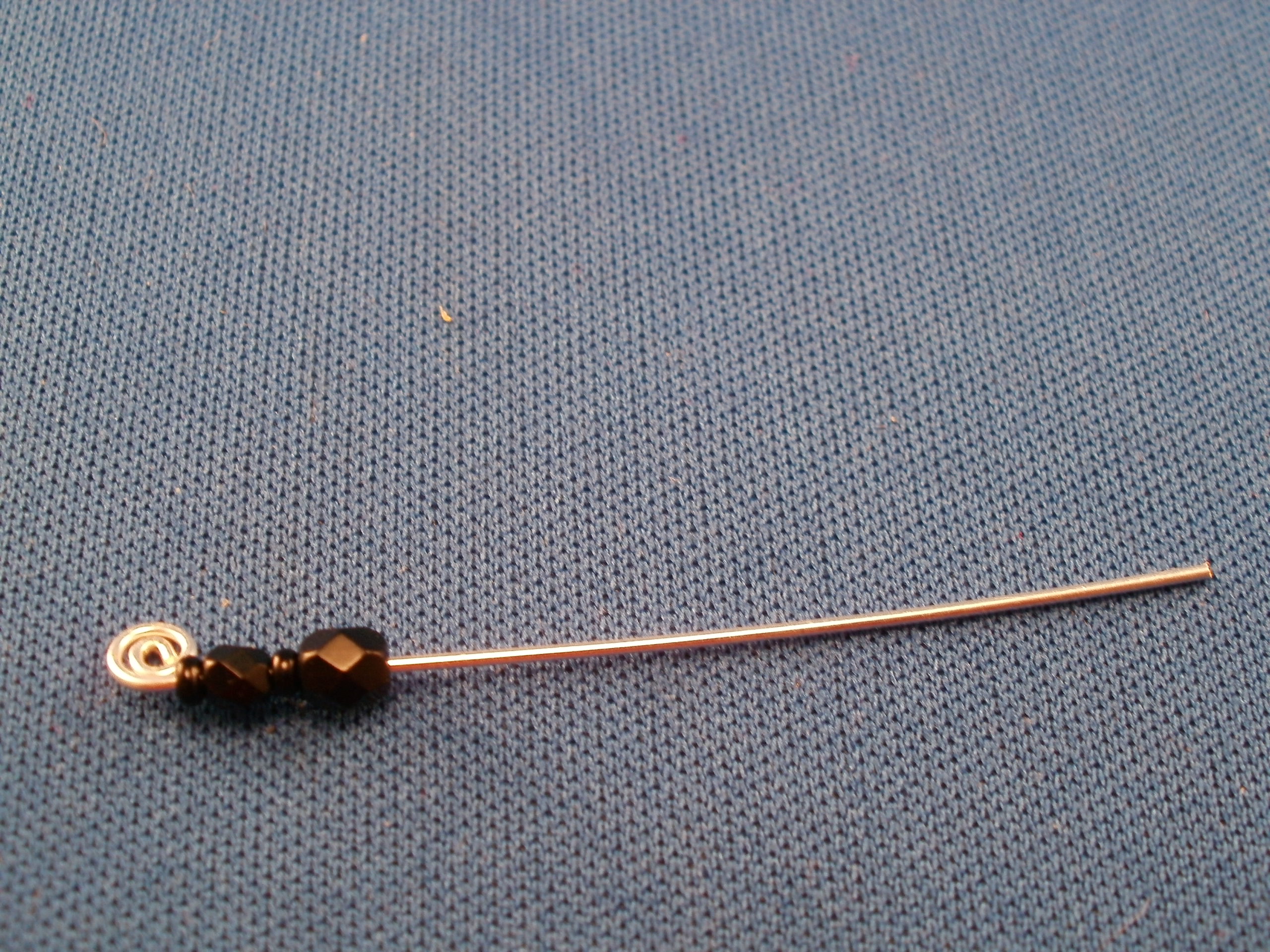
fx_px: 1614
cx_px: 635
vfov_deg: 32.9
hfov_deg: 42.9
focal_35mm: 44
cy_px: 476
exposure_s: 1/30
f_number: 4
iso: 100
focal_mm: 7.7
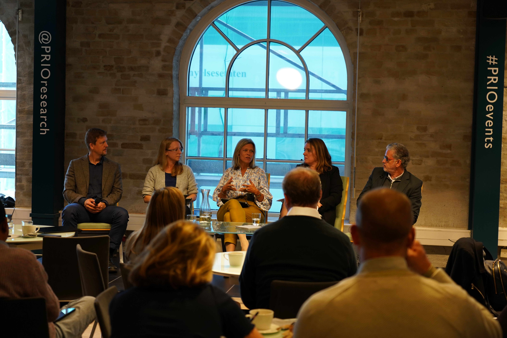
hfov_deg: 31.0
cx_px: 254
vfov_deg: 20.9
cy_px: 169
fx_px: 915
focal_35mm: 65
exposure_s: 1/80
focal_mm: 65
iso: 1250
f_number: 4
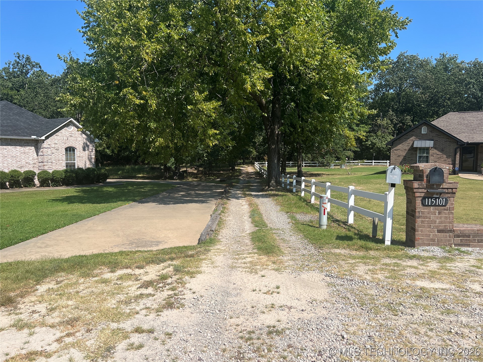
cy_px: 181
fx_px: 363
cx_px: 242
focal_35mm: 26
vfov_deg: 53.1
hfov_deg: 67.3
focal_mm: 5.7
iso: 50
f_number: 1.5
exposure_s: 1/4630
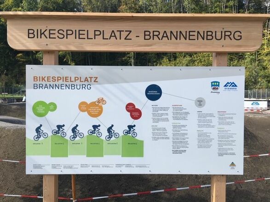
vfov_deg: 48.2
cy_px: 101
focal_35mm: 29
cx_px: 135
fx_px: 226
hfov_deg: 61.7
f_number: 2.2
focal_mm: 4.15
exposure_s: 1/680
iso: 25
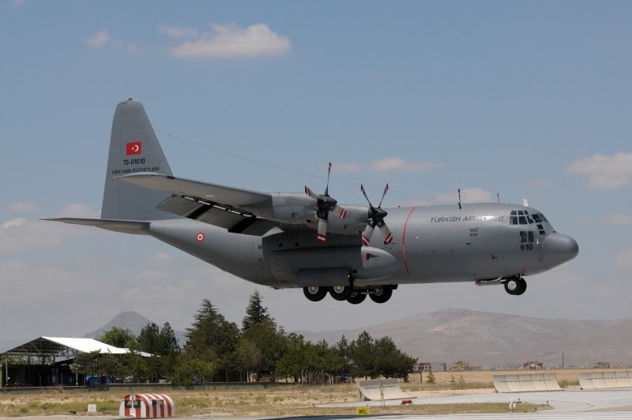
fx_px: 1841
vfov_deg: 13.0
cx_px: 316
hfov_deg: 19.5
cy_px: 210
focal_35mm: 105
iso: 400
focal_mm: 70
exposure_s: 1/2000
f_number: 9
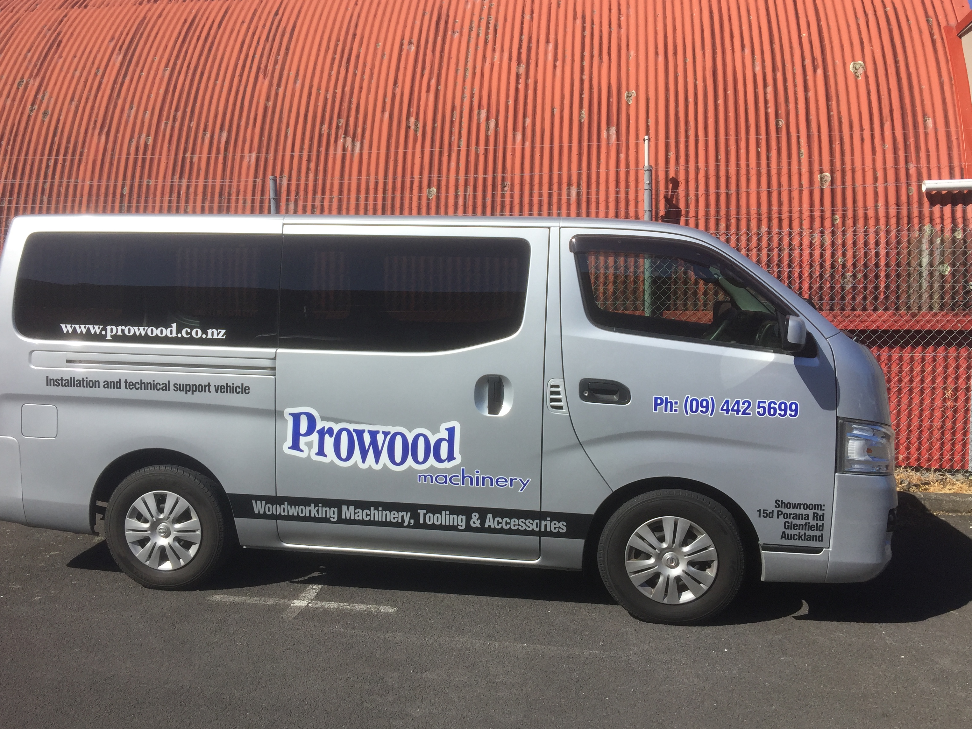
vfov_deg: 45.4
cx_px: 456
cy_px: 370
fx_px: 870
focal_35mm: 31
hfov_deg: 58.3
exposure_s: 1/2326
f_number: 2.2
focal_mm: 4.15
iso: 32
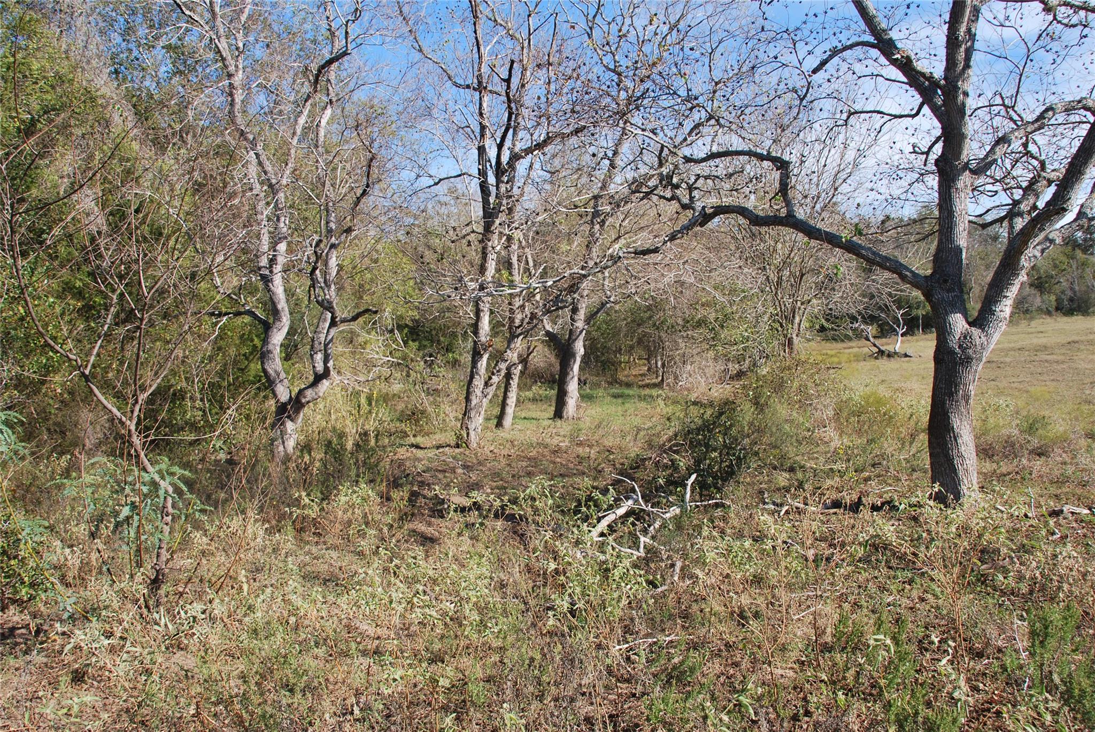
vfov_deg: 40.1
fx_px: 1005
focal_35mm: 33
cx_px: 548
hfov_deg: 57.2
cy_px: 366
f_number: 7.1
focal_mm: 22
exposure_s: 1/200
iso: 100
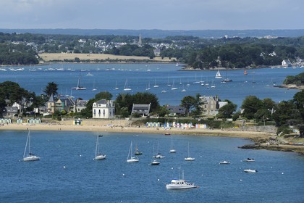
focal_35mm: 170
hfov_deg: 12.1
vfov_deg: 8.1
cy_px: 102
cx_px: 152
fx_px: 1435
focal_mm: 170
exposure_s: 1/1250
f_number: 9
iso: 400
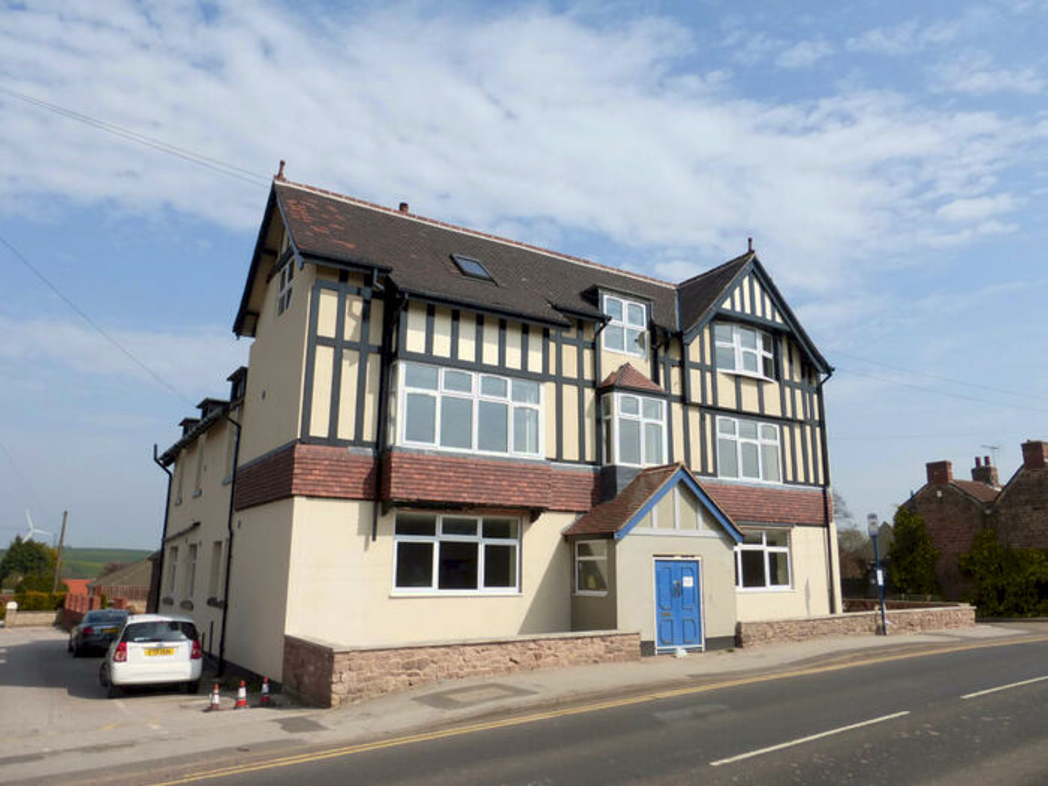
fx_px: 757
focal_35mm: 25
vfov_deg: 54.9
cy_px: 393
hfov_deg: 69.4
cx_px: 524
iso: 100
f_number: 4
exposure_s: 1/1600
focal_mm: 4.3
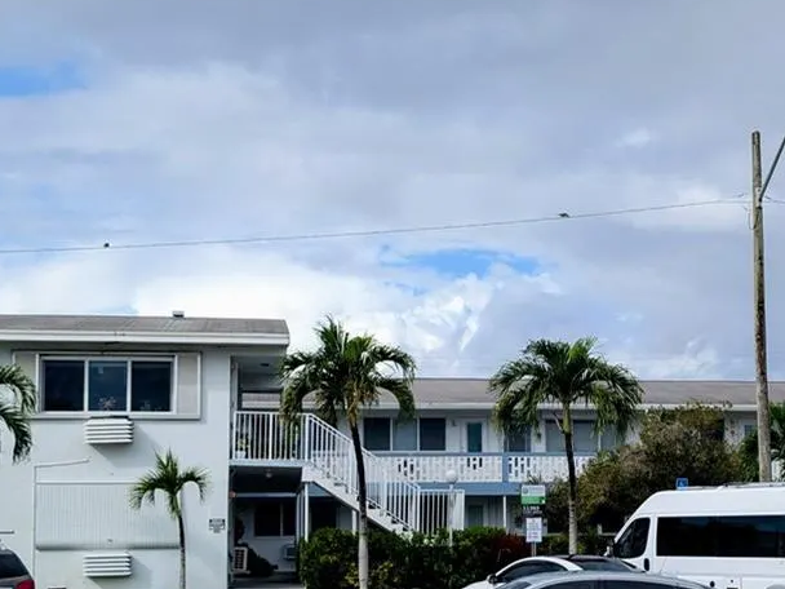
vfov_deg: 23.2
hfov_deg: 30.5
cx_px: 523
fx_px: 1429
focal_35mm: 63
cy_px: 384
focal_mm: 6.9
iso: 20
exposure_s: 1/1125
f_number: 1.68
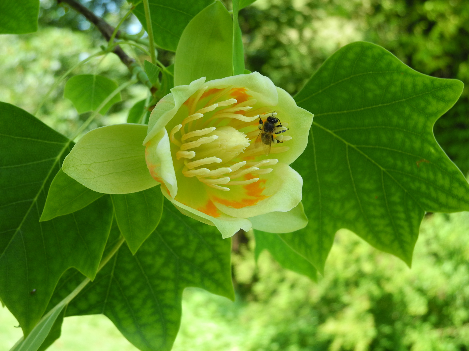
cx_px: 234
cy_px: 176
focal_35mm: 50
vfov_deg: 29.1
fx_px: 677
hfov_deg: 38.2
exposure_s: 1/164
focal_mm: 10.7
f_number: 3.5
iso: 100
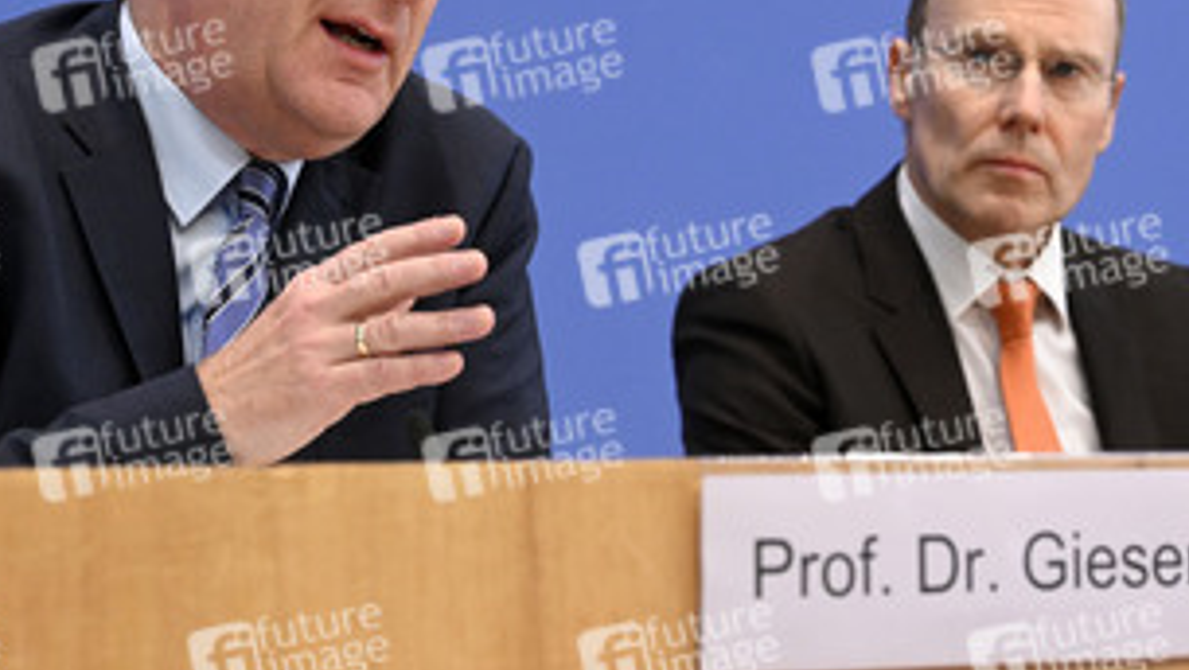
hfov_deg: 16.1
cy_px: 164
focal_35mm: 133
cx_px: 575
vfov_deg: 9.1
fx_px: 4196
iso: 5000
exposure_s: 1/640
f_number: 6.3
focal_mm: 86
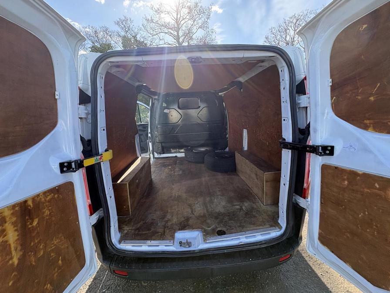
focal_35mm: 14
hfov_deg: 102.1
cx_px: 195
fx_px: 158
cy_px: 146
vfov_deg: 85.7
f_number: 2.2
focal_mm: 2.22
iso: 64
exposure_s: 1/277
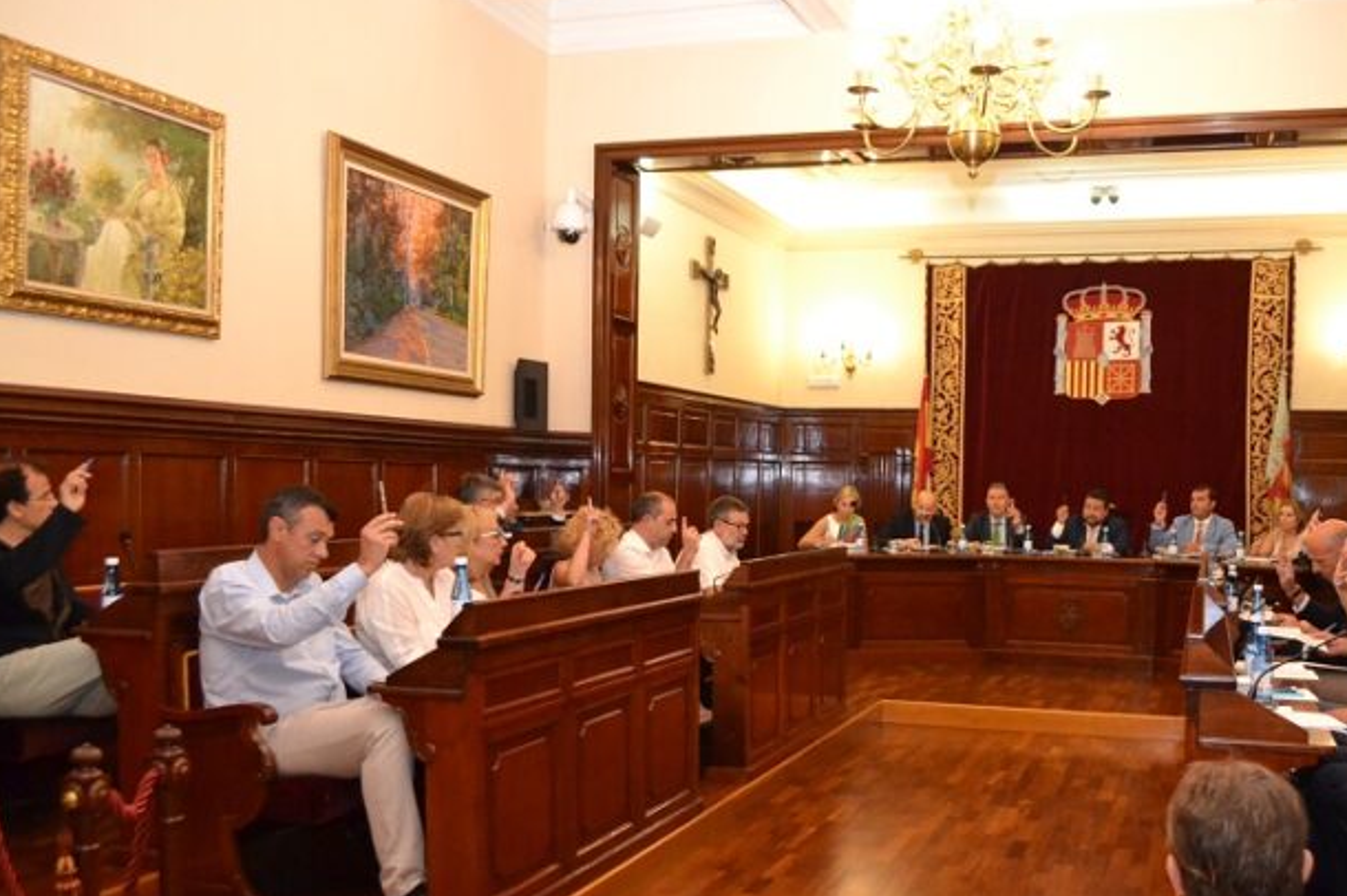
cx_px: 841
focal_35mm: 34
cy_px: 551
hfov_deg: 55.2
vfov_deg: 38.6
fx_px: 1271
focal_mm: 18
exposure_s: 1/125
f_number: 3.5
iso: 3200
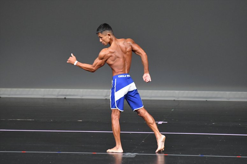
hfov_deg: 6.0
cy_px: 82
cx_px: 124
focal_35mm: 345
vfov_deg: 4.0
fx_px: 2366
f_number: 5.6
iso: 5000
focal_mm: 230
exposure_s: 1/400
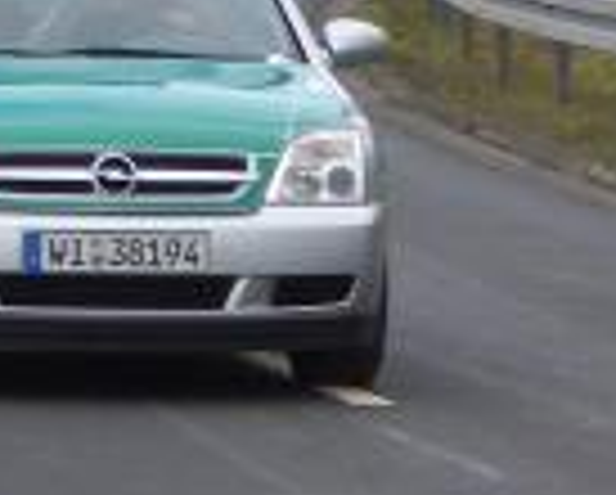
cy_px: 135
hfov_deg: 4.8
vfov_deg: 3.9
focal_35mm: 400
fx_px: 7303
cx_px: 589
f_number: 7
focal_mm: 14.6
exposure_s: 1/100
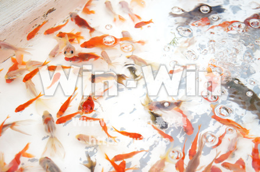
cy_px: 86
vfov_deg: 19.3
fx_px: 508
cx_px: 130
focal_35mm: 70
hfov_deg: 28.7
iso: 200
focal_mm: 47
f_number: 5
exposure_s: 1/250
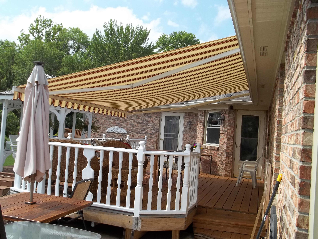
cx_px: 159
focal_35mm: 33
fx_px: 303
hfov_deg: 55.4
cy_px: 120
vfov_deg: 42.9
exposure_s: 1/125
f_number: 8
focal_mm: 5.9
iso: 64
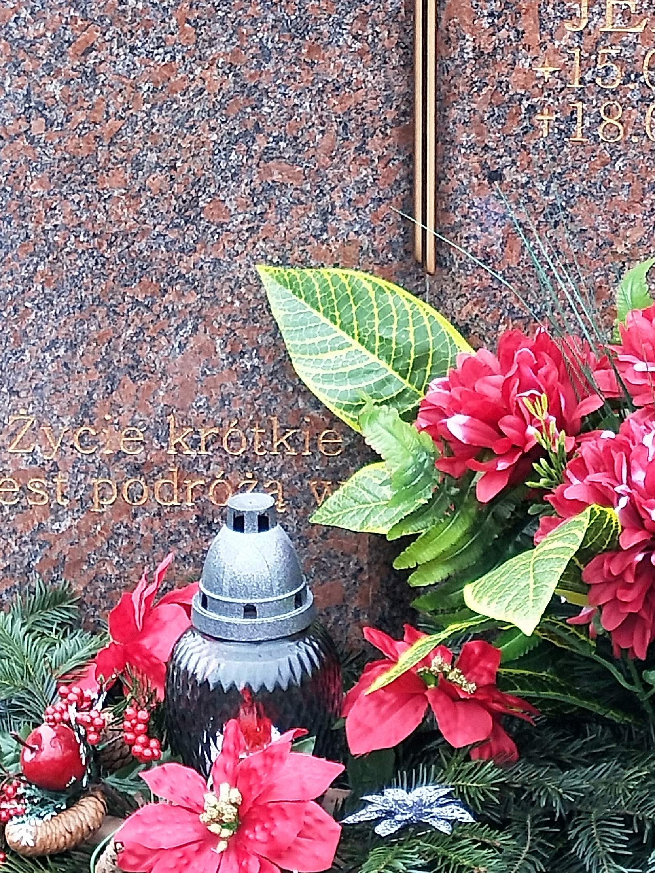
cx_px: 617
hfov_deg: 28.8
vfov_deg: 39.3
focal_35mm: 48
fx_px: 1211
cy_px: 304
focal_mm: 3.99
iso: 49
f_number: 1.7
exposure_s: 1/50
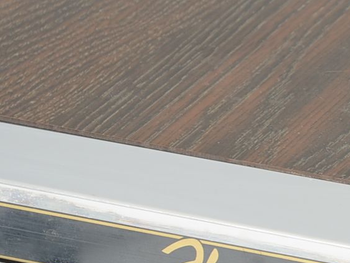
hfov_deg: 4.2
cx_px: 478
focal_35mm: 473
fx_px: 4786
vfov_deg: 3.1
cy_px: 179
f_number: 5.6
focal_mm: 75
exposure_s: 1/80
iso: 200
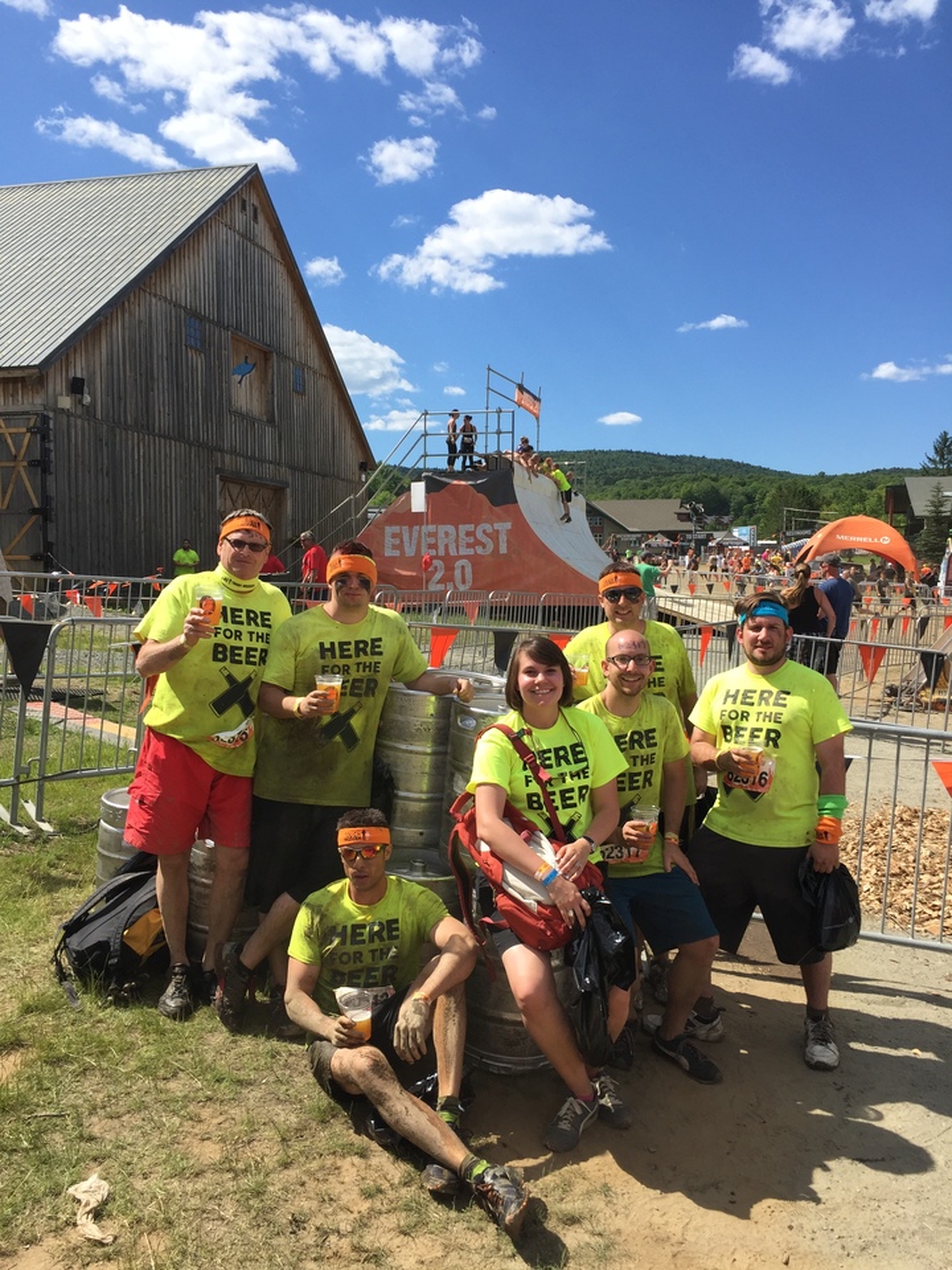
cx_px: 476
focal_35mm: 29
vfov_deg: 61.7
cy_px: 635
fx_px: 1063
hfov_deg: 48.2
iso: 32
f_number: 2.2
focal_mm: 4.15
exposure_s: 1/1799
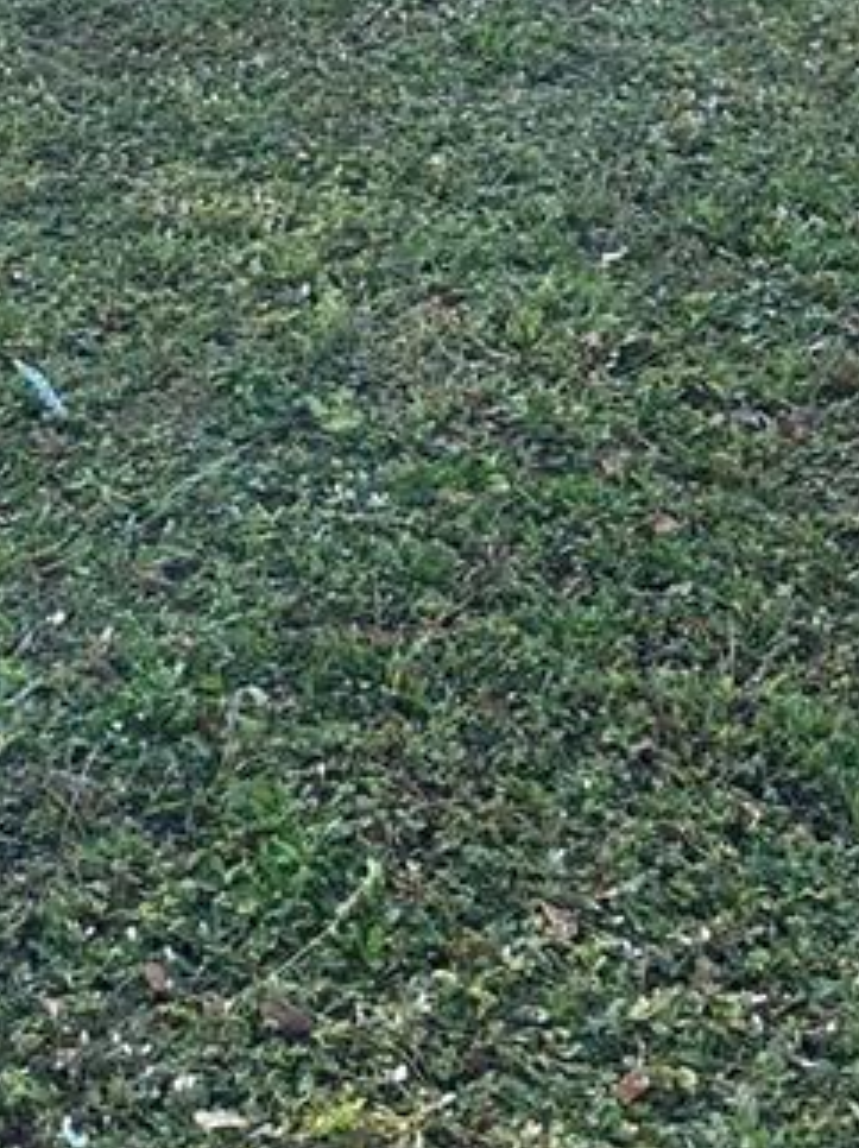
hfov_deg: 15.1
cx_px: 89
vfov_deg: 19.7
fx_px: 3214
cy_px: 18
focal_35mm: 97
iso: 50
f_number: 1.5
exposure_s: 1/753
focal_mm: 5.7
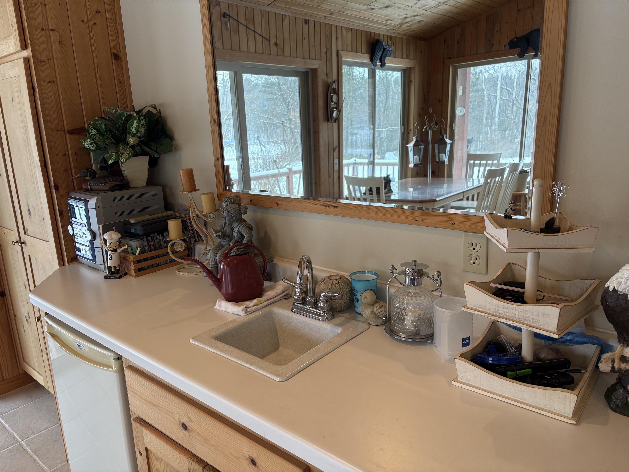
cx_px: 314
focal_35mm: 26
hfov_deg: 67.3
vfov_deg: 53.1
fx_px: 472
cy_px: 236
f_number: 1.6
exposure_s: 1/120
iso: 100
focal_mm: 5.96
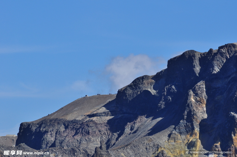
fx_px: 3057
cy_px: 78
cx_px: 118
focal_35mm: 465
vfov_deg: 2.9
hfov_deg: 4.4
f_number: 10
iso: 200
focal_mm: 310
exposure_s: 1/1000
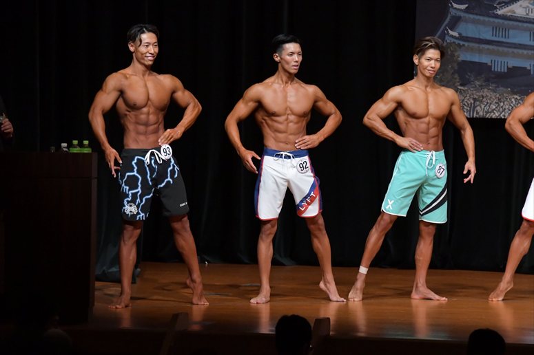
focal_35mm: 255
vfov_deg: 5.4
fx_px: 3781
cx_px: 267
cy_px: 178
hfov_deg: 8.1
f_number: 5.6
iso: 5000
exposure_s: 1/400
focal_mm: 170
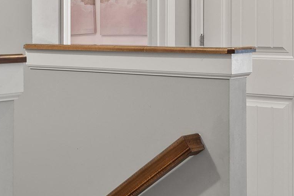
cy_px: 47
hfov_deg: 23.9
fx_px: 686
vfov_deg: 16.2
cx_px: 74
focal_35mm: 84
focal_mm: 21
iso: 250
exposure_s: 1.3
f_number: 8
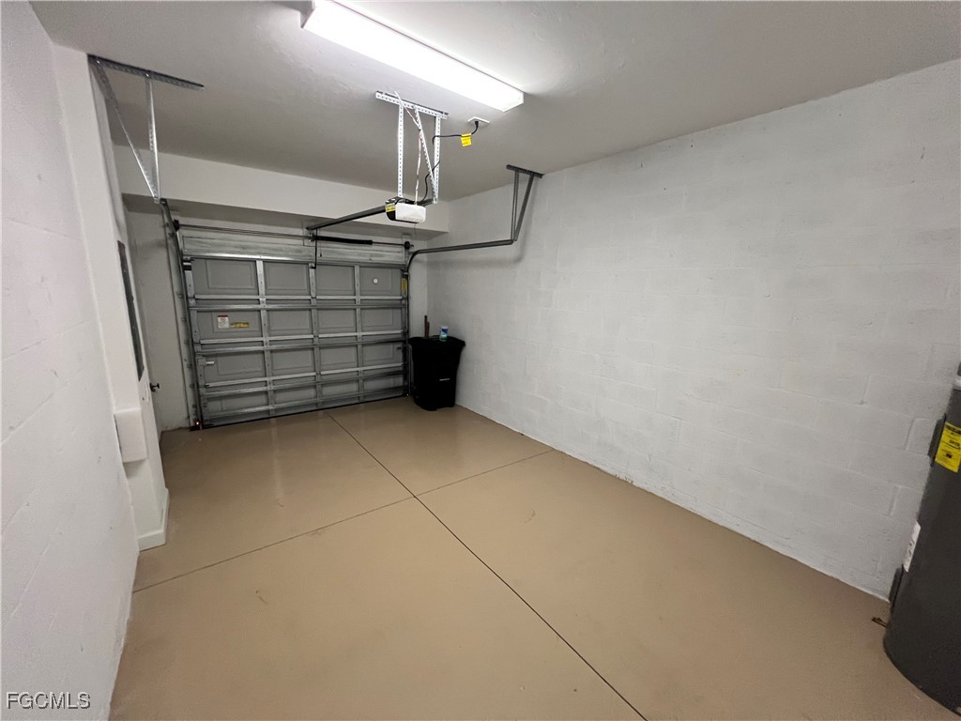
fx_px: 361
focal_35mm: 13
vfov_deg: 89.9
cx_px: 480
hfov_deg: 106.2
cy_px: 360
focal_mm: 1.57
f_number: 1.8
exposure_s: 1/60
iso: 500
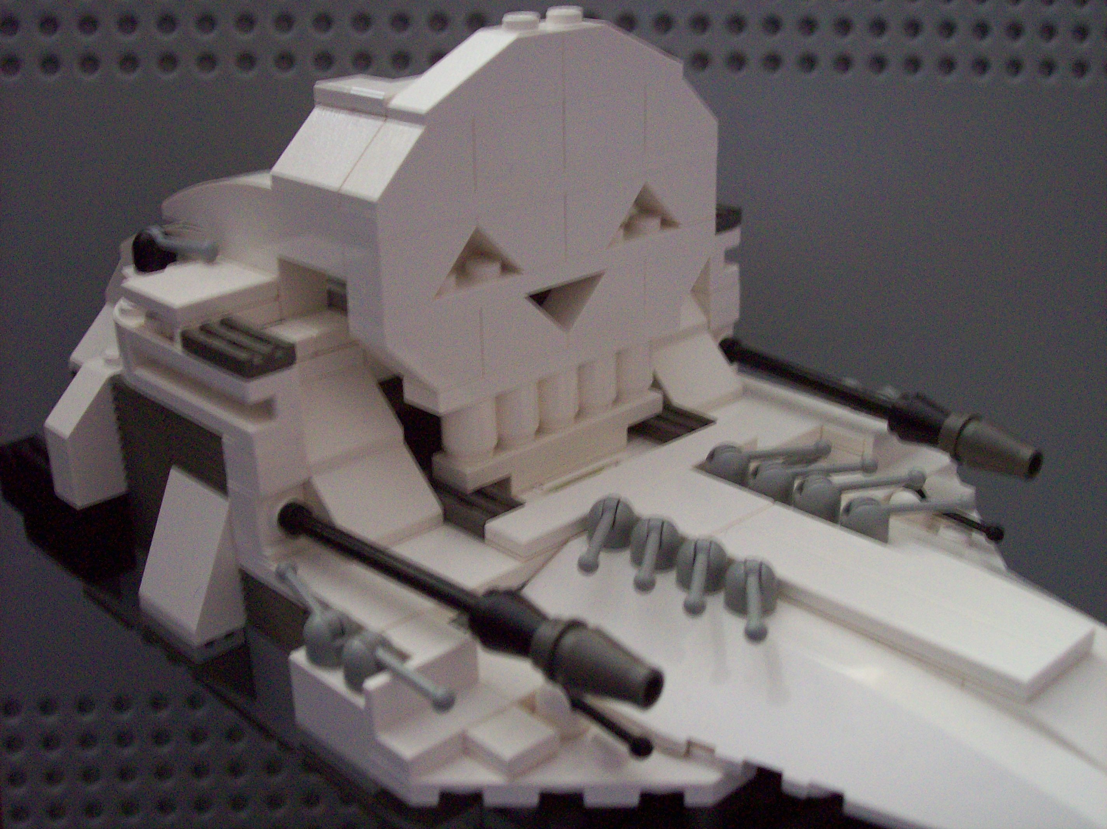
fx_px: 1439
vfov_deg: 32.2
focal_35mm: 45
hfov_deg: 42.1
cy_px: 414
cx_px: 554
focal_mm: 7.6
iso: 160
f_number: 3
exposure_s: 1/8
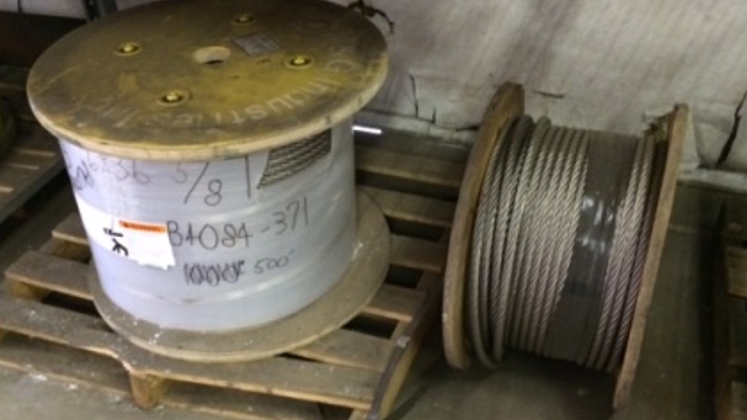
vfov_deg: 30.4
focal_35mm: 39
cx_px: 350
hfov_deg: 51.6
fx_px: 772
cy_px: 225
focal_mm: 4.15
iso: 400
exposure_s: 1/15
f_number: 2.2
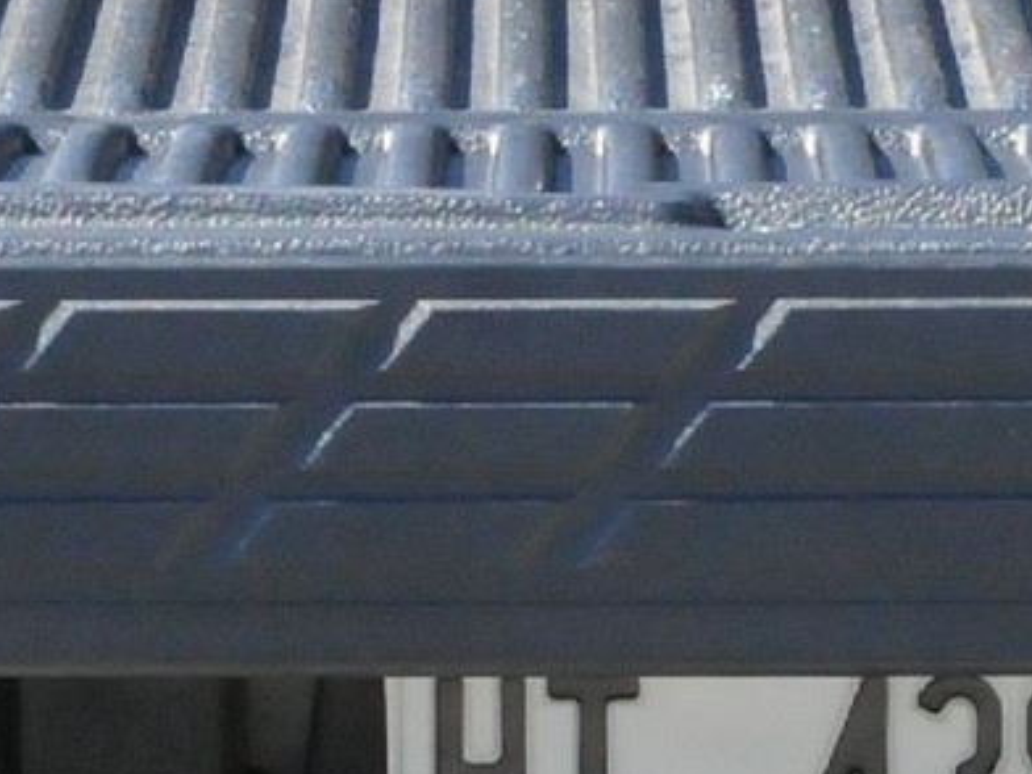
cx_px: 919
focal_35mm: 505
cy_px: -899
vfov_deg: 2.9
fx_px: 15057
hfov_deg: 3.9
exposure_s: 1/1000
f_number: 10
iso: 2000
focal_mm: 55
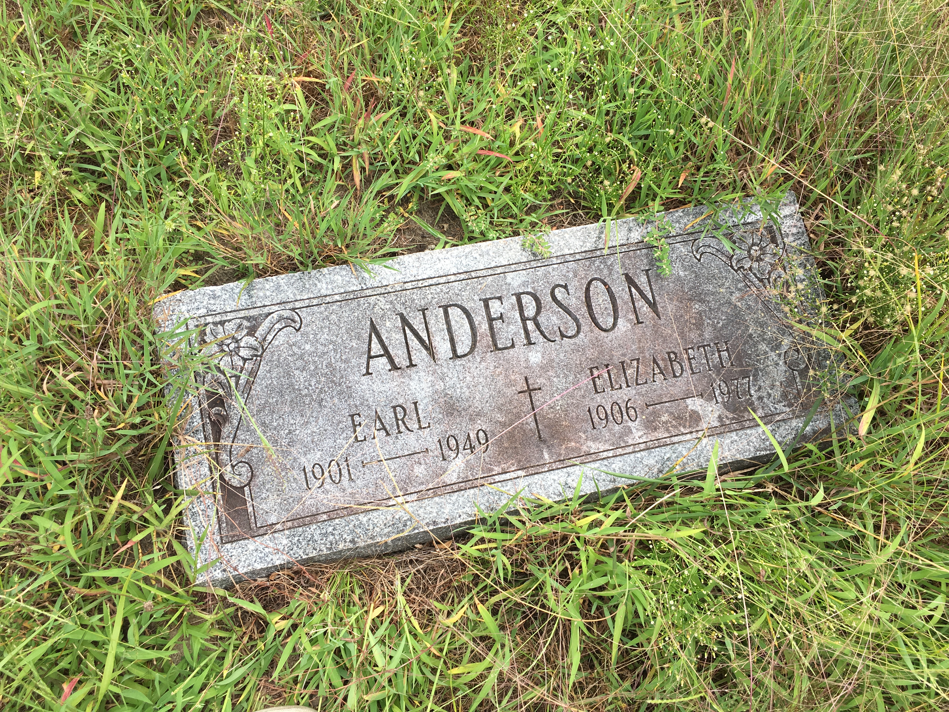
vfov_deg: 48.2
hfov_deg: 61.7
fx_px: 795
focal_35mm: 29
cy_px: 356
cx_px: 474
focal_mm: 4.15
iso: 25
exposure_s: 1/591
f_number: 2.2
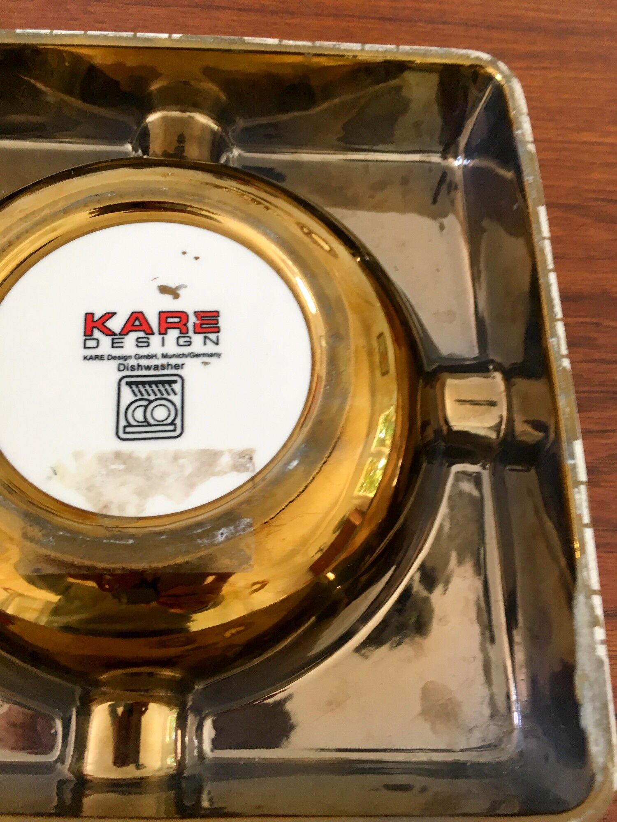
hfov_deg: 48.2
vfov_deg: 61.7
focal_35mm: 29
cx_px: 308
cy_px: 411
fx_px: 689
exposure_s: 1/33
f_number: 2.2
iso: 80
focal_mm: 4.15
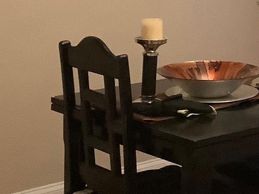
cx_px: 342
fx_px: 890
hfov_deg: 15.7
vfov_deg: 12.2
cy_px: -31
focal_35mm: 119
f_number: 2.4
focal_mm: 3.3
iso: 320
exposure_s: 1/60
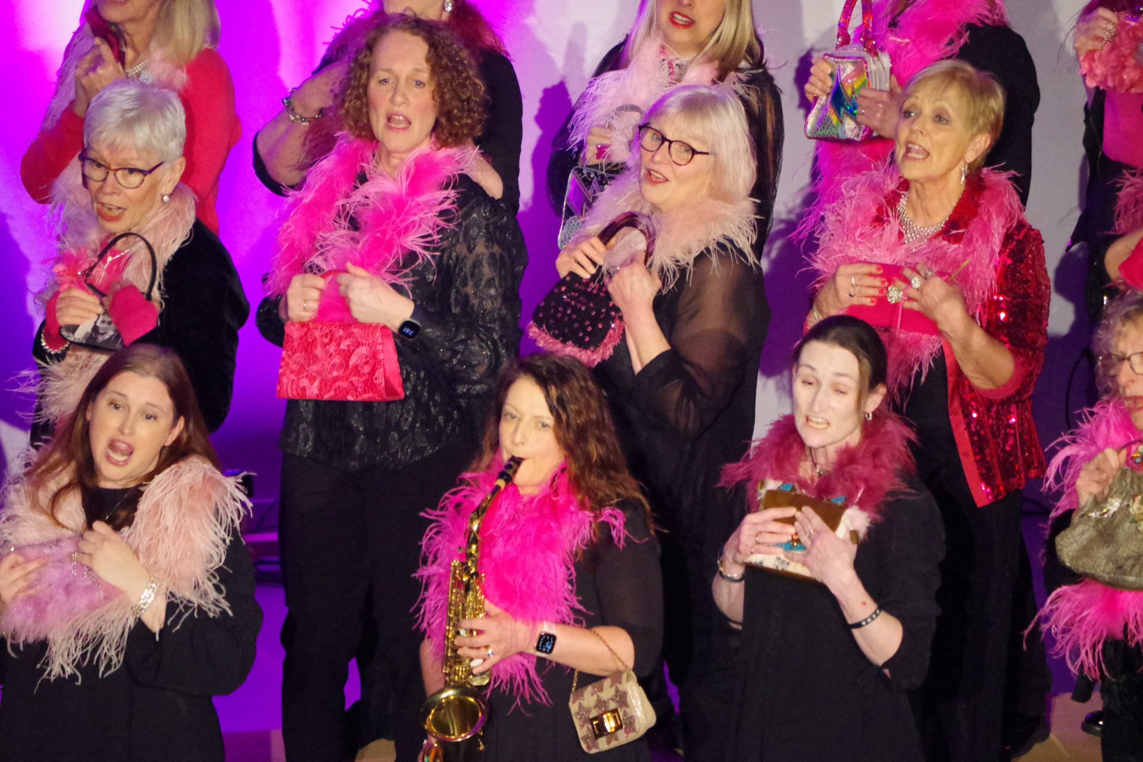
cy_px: 381
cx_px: 572
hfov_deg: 6.9
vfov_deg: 4.6
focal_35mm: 300
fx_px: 9524
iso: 12800
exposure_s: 1/90
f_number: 5.6
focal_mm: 200
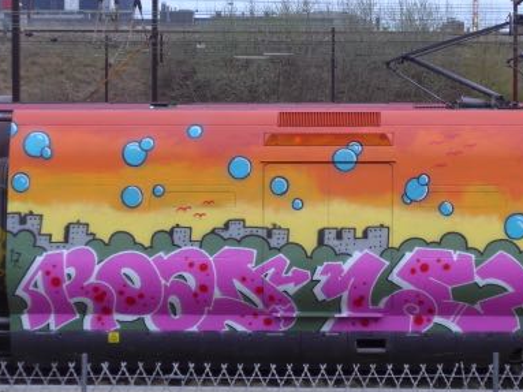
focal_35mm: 162
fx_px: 2447
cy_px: 182
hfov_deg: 12.2
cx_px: 337
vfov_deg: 9.2
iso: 400
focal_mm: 24.3
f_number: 5.2
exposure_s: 1/40
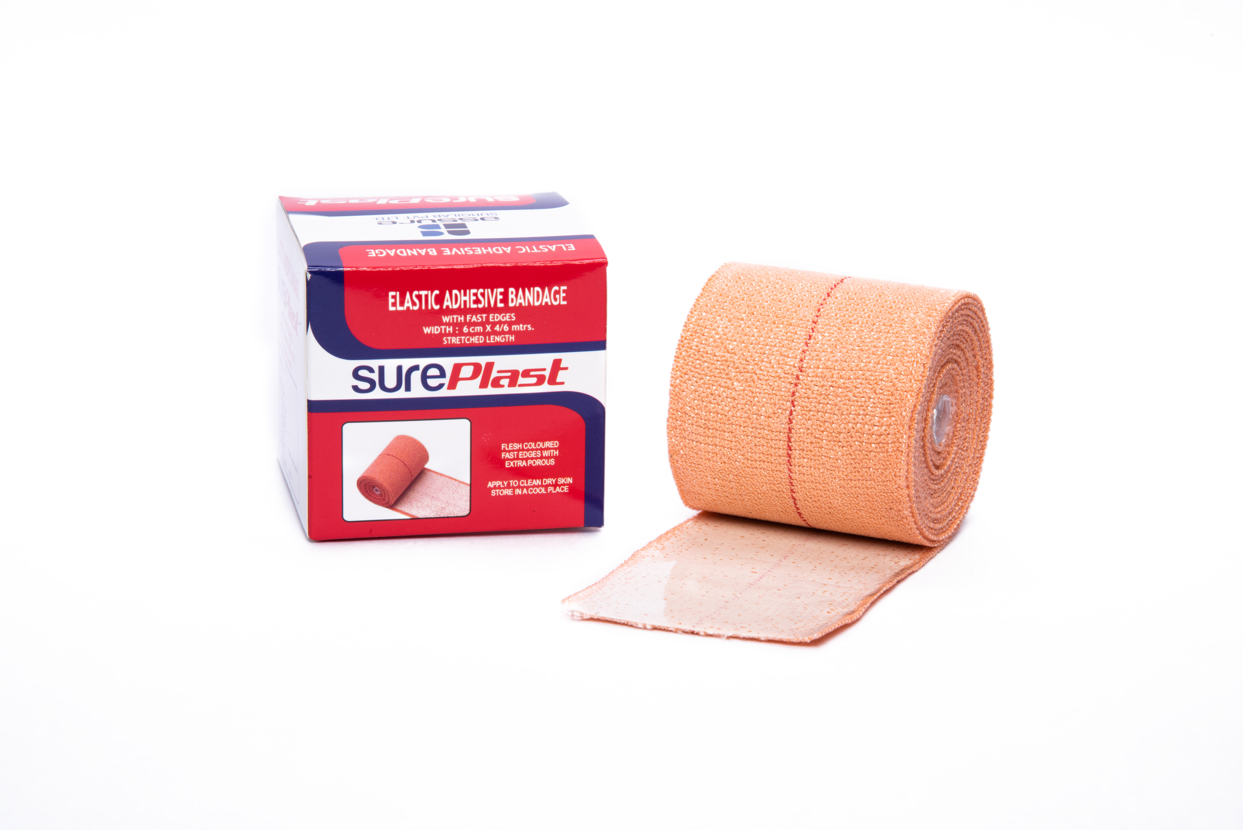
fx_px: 4144
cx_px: 622
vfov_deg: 11.4
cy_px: 415
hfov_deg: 17.1
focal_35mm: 120
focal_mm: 120
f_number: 22
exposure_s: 1/200
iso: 100
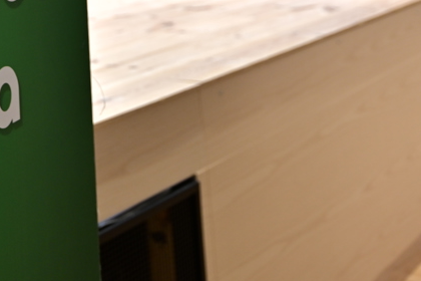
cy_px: -159
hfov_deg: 27.3
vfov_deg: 17.3
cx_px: -6
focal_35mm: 70
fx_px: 814
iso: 720
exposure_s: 1/40
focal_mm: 21.5
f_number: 2.8
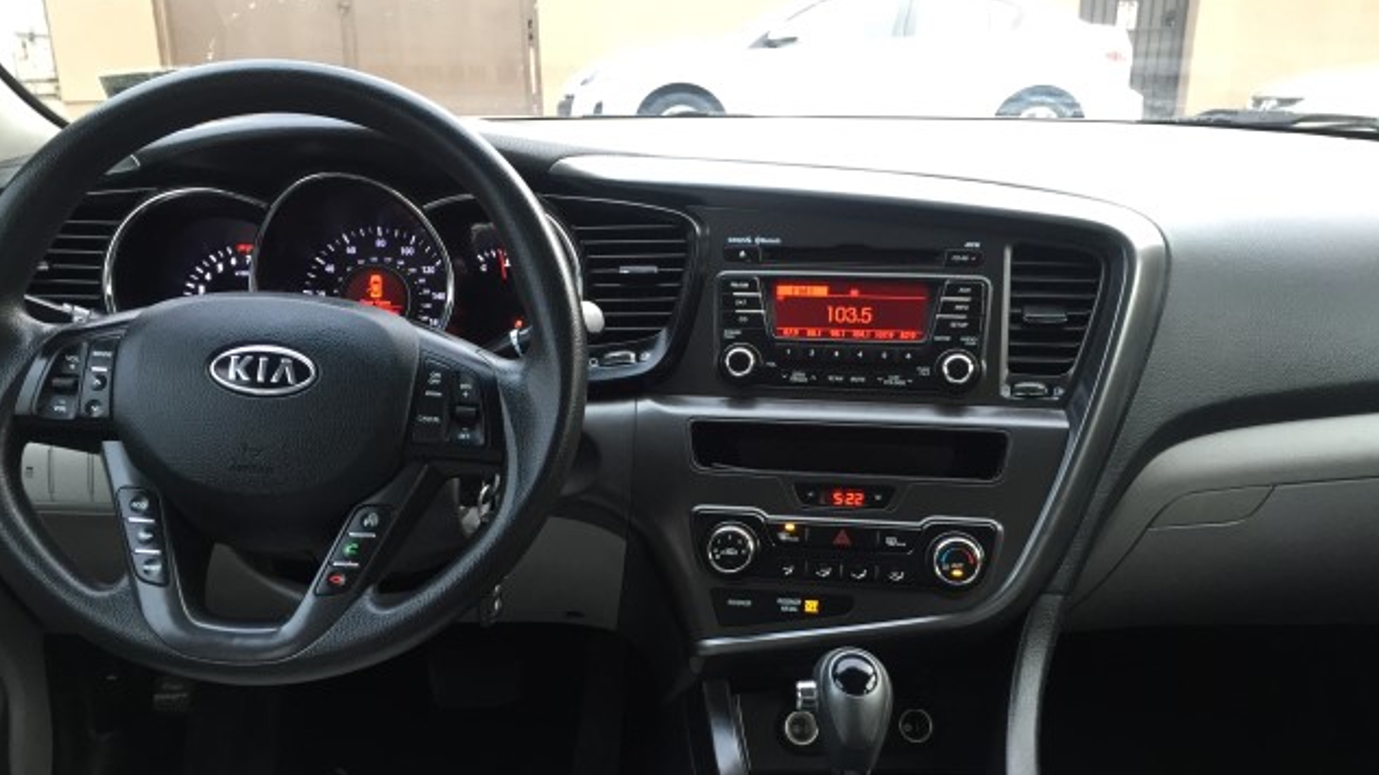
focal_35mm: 32
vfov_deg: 36.5
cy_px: 467
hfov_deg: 61.0
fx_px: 1170
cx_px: 690
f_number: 2.2
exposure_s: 1/30
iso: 80
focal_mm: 4.15
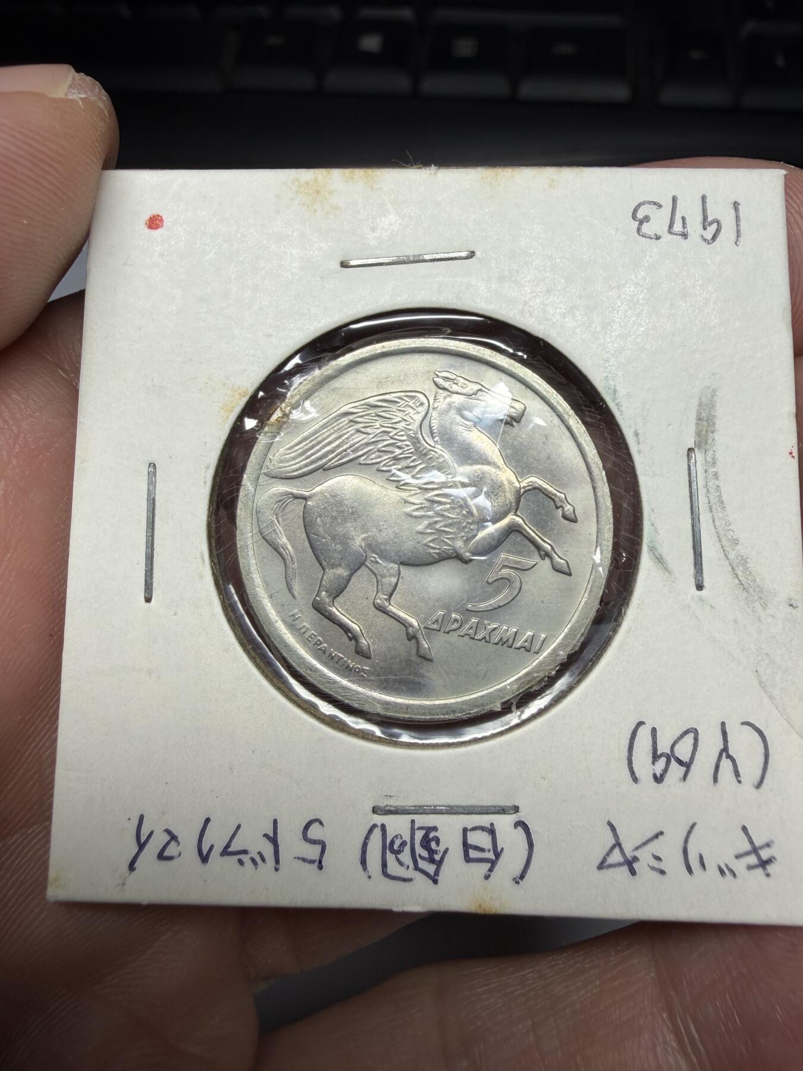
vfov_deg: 67.3
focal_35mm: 26
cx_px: 402
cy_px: 536
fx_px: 804
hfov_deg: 53.1
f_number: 2.2
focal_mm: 2.22
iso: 40
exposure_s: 1/224
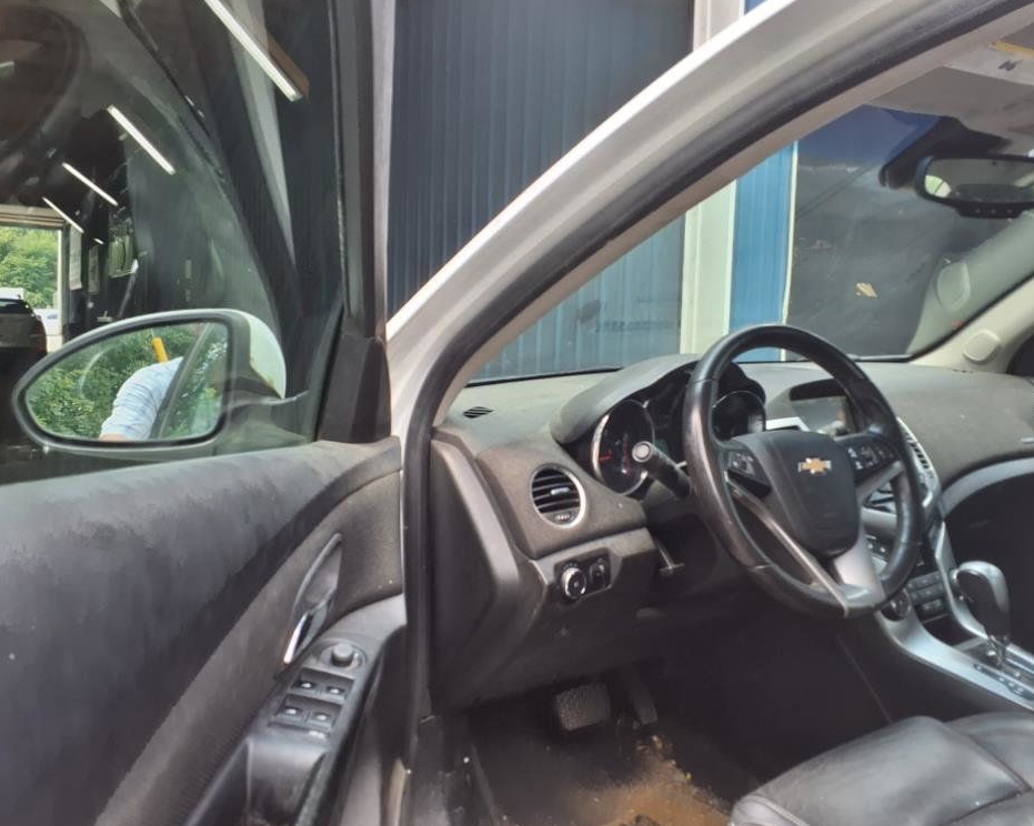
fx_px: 887
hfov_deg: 60.4
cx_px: 561
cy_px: 406
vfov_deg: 49.9
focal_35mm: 29
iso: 40
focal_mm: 3.58
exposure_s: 1/204
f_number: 1.9
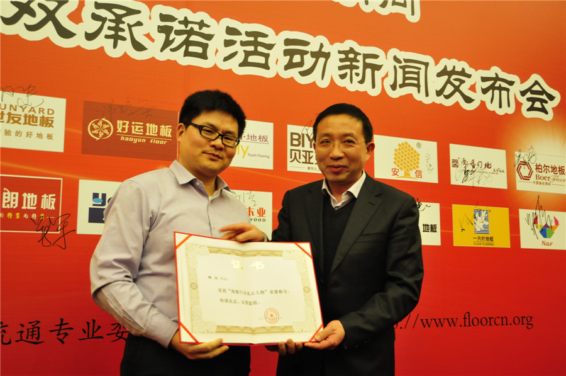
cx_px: 283
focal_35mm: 39
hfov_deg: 49.6
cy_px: 188
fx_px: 612
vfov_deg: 34.1
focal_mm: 26
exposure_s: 1/30
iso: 800
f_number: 3.8
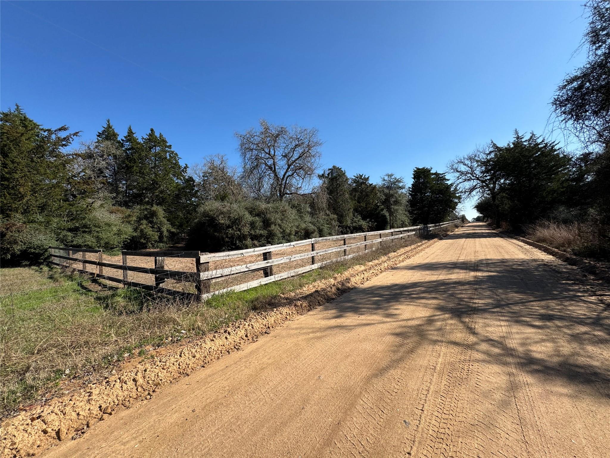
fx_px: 247
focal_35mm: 14
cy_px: 229
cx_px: 305
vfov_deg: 85.7
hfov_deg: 102.1
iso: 50
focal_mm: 2.22
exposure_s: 1/1567
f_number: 2.2
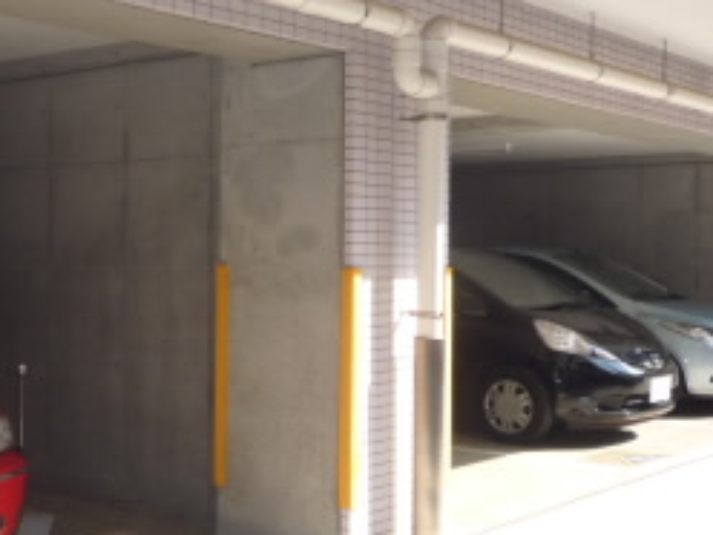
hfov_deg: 33.1
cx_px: 170
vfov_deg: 25.7
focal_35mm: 57
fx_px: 1174
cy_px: 283
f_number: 2.8
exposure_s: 1/320
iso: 100
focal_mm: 4.4
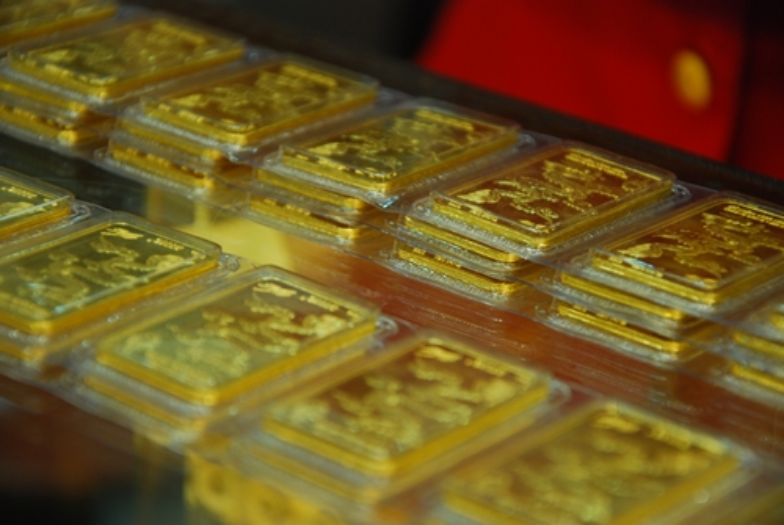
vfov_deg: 8.7
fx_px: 3435
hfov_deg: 13.0
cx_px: 392
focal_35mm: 158
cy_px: 262
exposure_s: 1/25
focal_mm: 105
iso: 400
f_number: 5.6
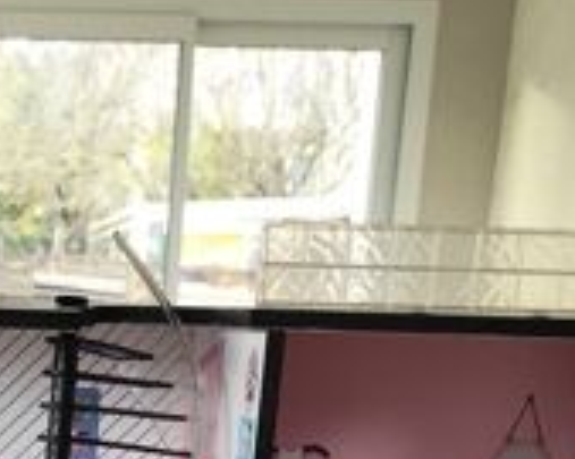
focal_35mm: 85
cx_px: -92
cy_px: 724
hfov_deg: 21.1
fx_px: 1446
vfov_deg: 16.2
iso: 500
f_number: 1.65
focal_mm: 6.19
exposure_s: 1/100
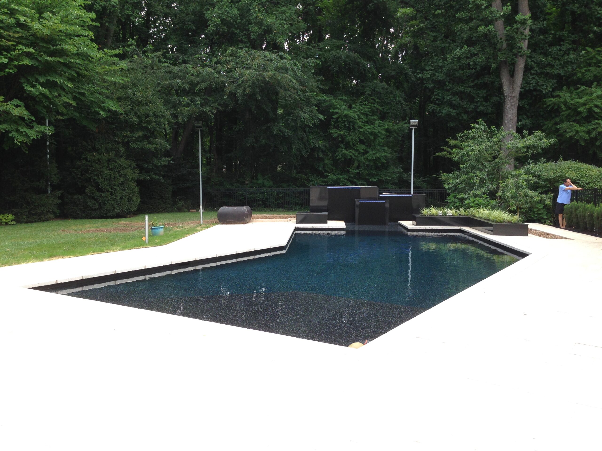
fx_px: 574
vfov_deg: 42.9
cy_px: 226
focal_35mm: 33
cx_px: 301
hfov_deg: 55.4
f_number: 2.4
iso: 50
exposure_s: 1/201
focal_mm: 4.12
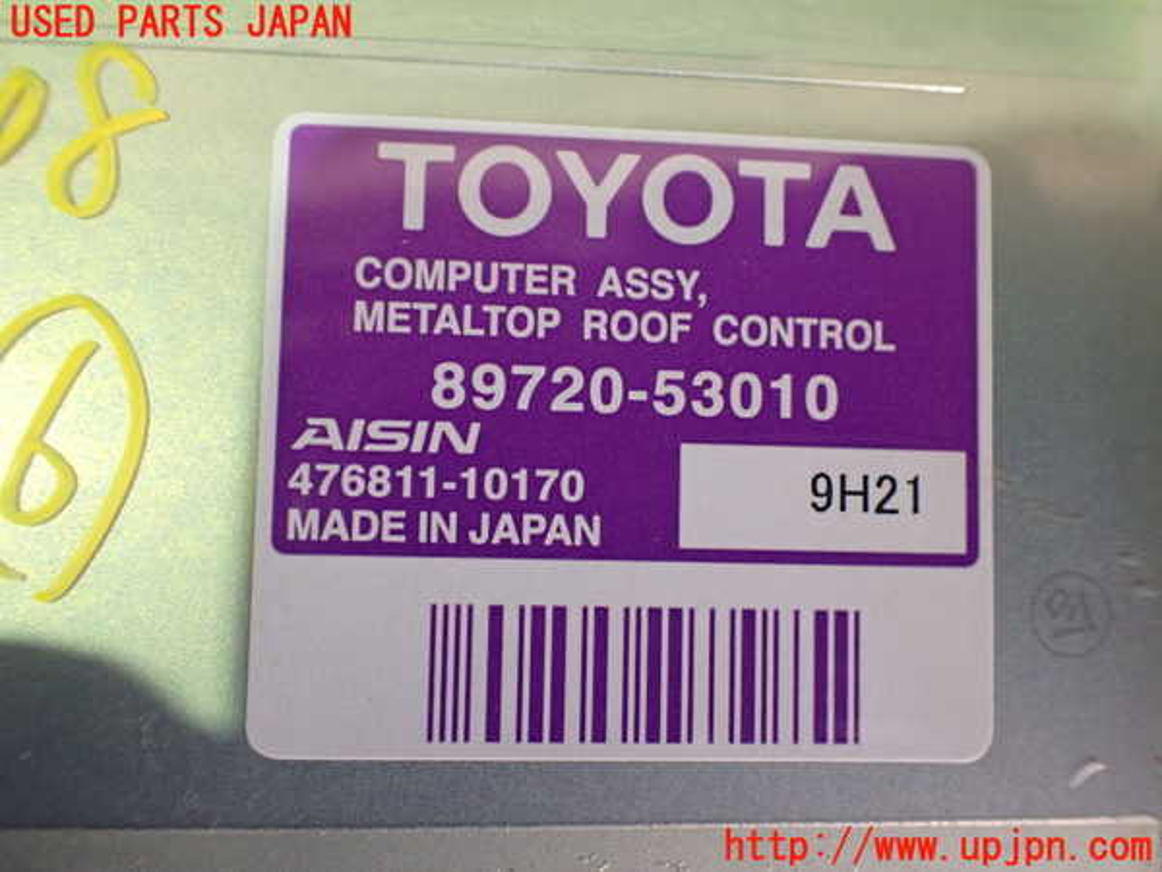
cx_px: 581
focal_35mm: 30
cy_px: 436
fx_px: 1007
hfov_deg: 60.0
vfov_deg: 46.8
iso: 800
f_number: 2.3
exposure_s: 1/40
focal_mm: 5.4
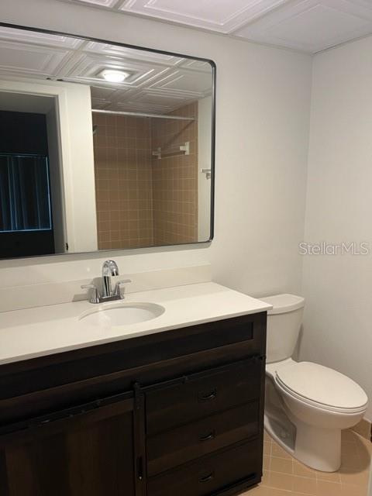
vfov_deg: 67.3
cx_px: 186
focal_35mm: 26
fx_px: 373
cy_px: 248
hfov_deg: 53.1
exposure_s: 1/60
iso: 80
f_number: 1.6
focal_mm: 5.1
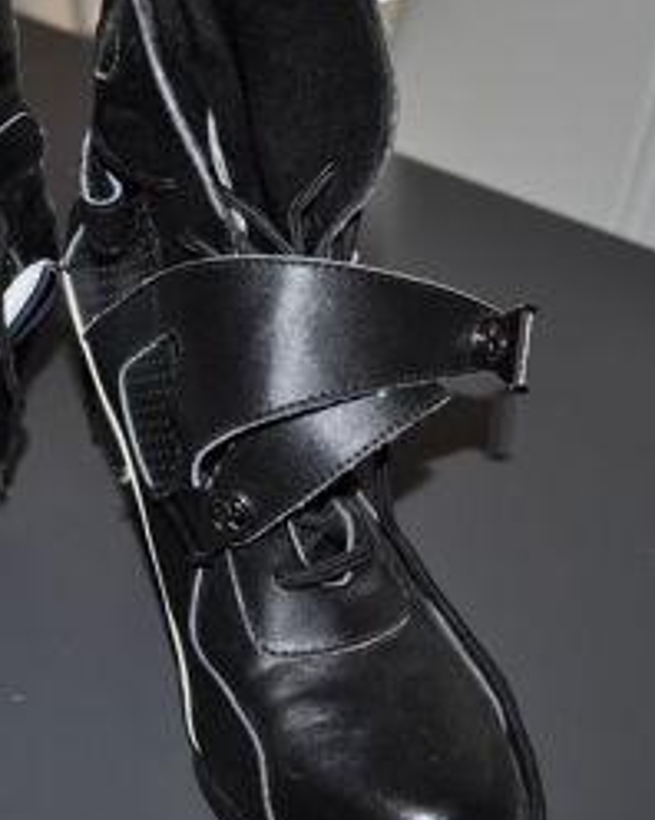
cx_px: 106
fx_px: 1456
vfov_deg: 31.4
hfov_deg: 24.8
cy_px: 336
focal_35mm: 60
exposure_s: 1/200
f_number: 4
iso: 200
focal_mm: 22
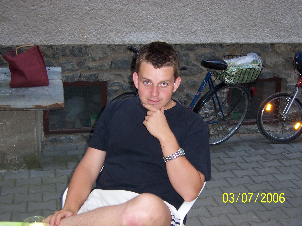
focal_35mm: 54
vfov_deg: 27.0
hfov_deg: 35.5
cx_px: 151
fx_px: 471
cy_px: 113
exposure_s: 1/60
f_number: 3.6
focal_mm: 9
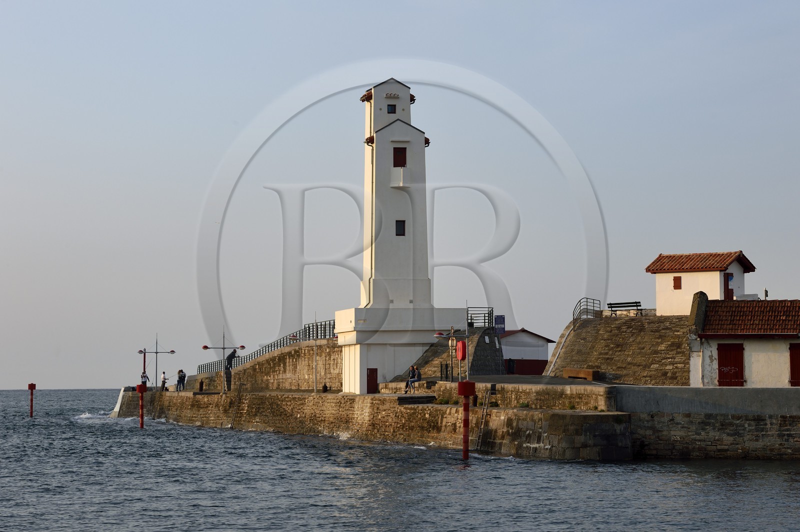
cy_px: 266
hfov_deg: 19.5
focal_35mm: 105
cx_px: 400
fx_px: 2331
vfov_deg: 13.0
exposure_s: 1/250
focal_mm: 105
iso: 200
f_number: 10
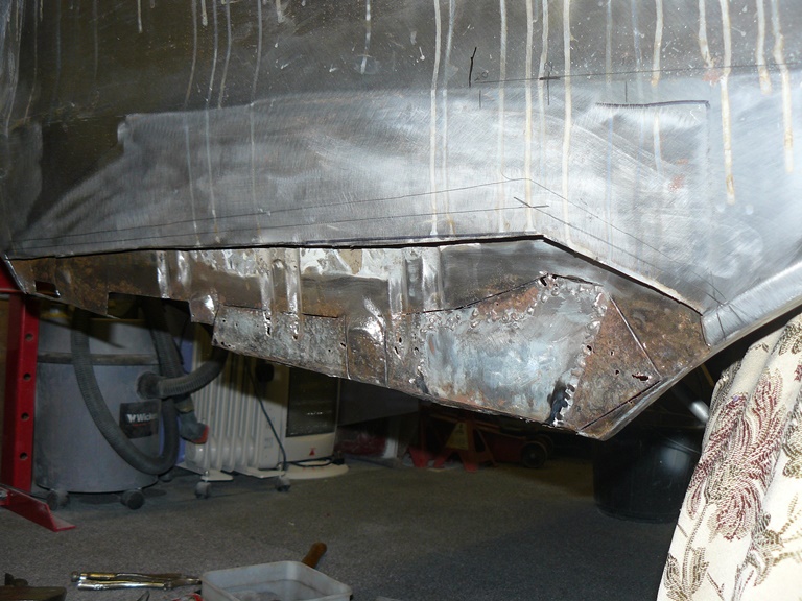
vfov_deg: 39.7
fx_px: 834
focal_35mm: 36
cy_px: 300
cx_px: 401
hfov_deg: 51.4
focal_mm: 6
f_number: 2.8
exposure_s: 1/30
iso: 100
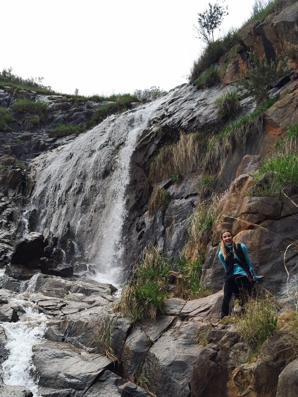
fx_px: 459
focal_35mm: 40
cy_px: 258
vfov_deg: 46.2
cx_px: 126
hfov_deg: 35.9
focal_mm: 4.15
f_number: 2.2
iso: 32
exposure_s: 1/842
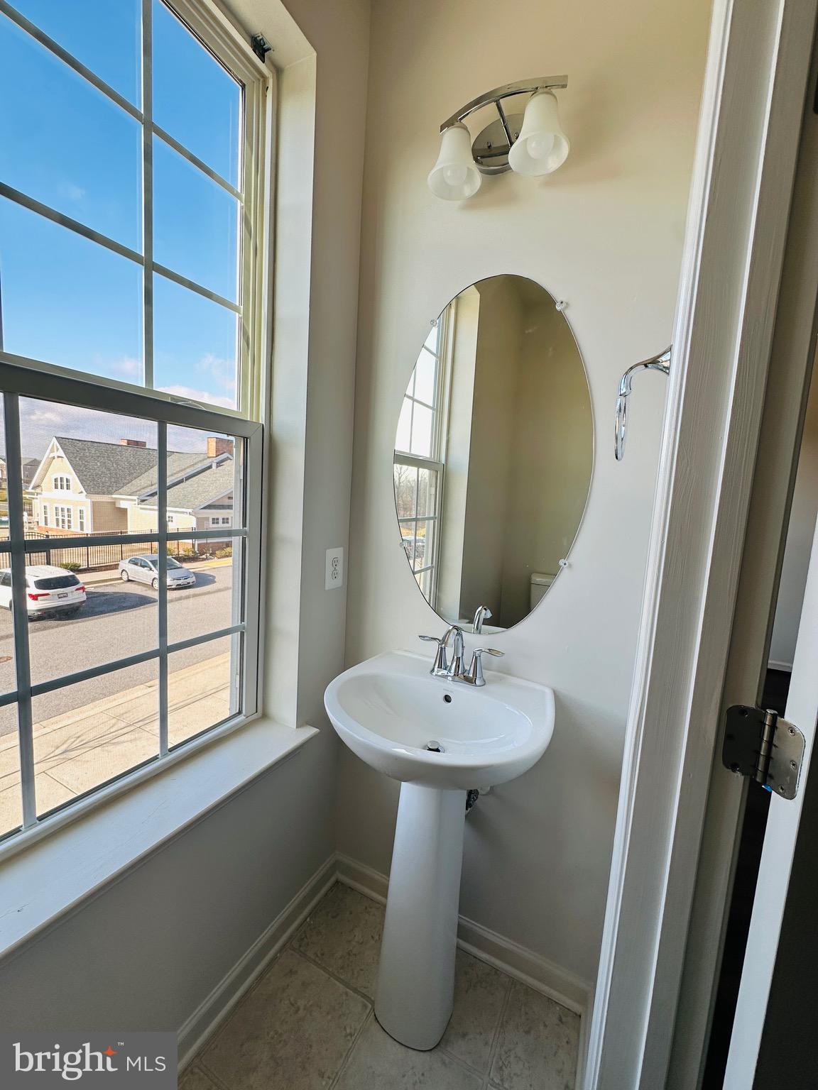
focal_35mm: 14
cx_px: 409
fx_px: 441
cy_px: 545
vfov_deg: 102.1
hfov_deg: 85.7
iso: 40
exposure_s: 1/167
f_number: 2.2
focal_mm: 2.22
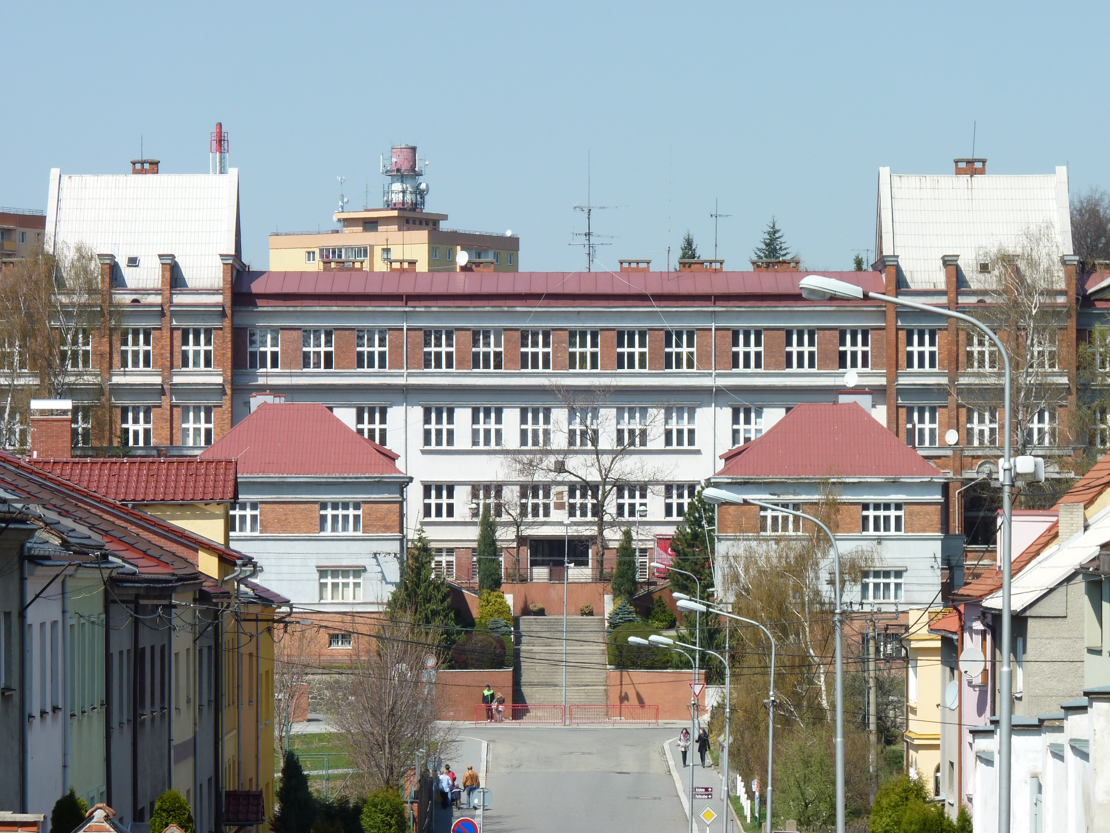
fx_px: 5772
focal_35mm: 180
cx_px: 555
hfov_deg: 11.0
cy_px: 416
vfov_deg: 8.2
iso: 80
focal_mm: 32
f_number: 5.6
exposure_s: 1/320
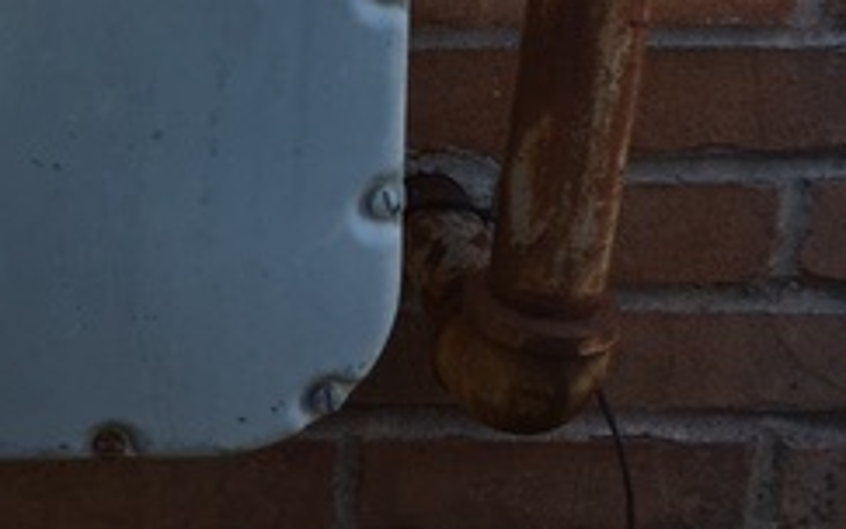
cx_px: -122
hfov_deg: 23.7
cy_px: -28
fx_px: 1868
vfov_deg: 15.8
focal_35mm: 81
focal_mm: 4.15
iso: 25
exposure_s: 1/278
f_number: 2.2
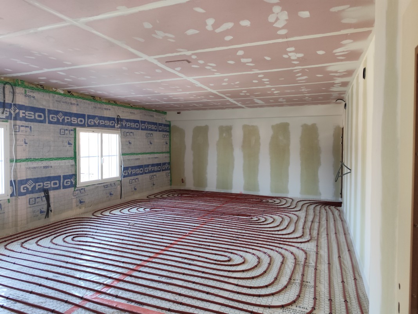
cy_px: 157
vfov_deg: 58.9
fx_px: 278
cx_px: 209
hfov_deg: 73.9
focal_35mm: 23
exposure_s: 1/100
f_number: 1.65
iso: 500
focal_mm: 6.14
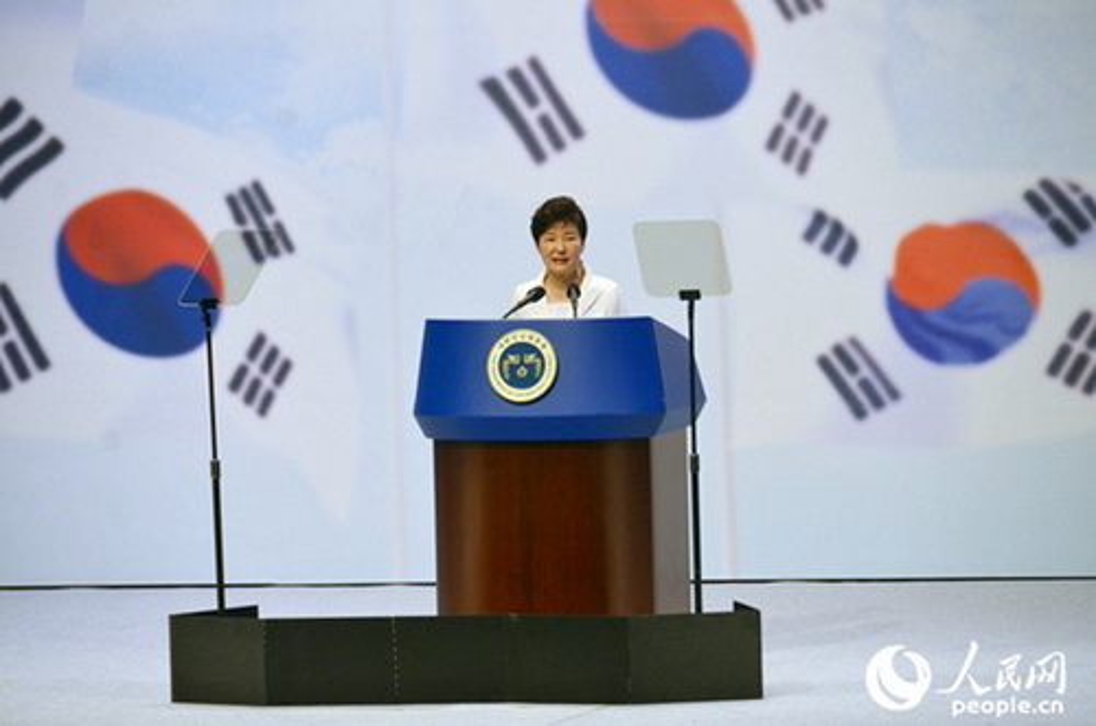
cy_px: 363
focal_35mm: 300
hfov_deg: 6.9
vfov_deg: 4.6
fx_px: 9113
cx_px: 548
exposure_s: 1/160
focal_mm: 200
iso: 800
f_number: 5.6
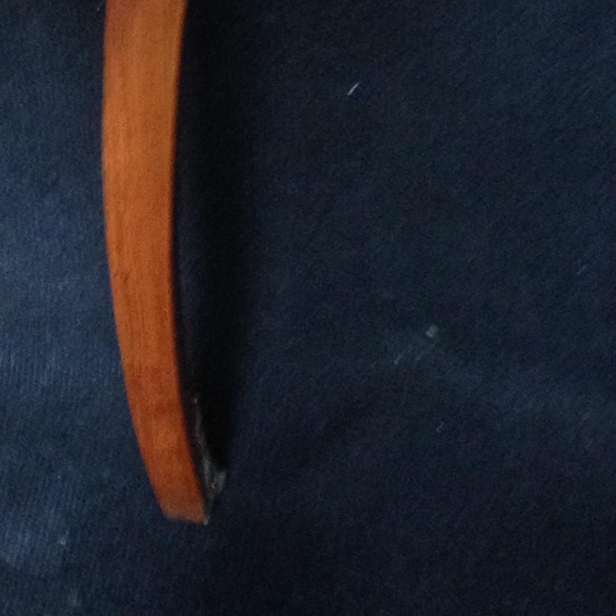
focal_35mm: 113
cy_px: 32
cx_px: -225
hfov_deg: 14.6
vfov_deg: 15.2
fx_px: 2275
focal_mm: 4.28
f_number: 2.4
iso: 320
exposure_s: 1/20
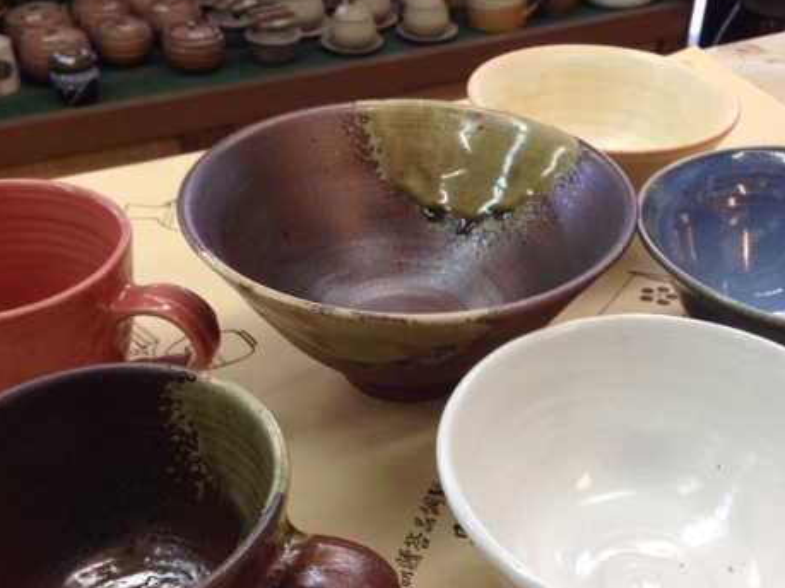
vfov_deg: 31.3
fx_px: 1043
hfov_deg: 41.2
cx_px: 431
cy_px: 383
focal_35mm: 46
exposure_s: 1/30
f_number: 2.4
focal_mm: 4.12
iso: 50
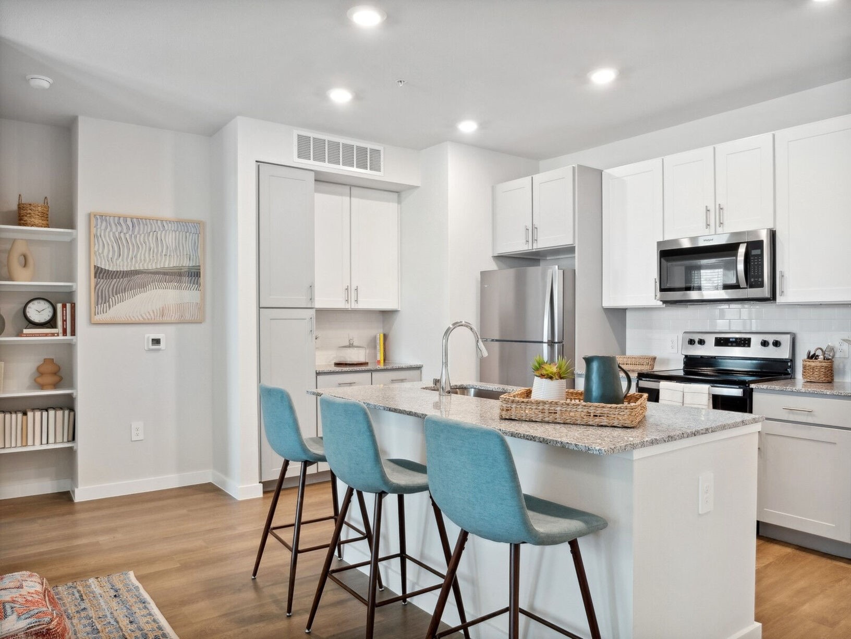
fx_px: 590
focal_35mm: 24
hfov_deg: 71.6
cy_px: 320
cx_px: 426
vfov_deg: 56.8
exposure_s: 1/15
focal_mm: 12
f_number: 11
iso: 200
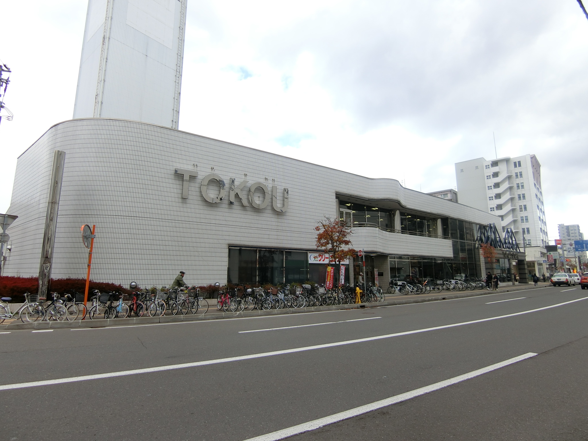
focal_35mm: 19
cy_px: 220
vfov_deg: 68.7
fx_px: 323
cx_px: 294
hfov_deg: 84.7
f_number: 2.7
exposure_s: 1/500
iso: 80
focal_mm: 4.06
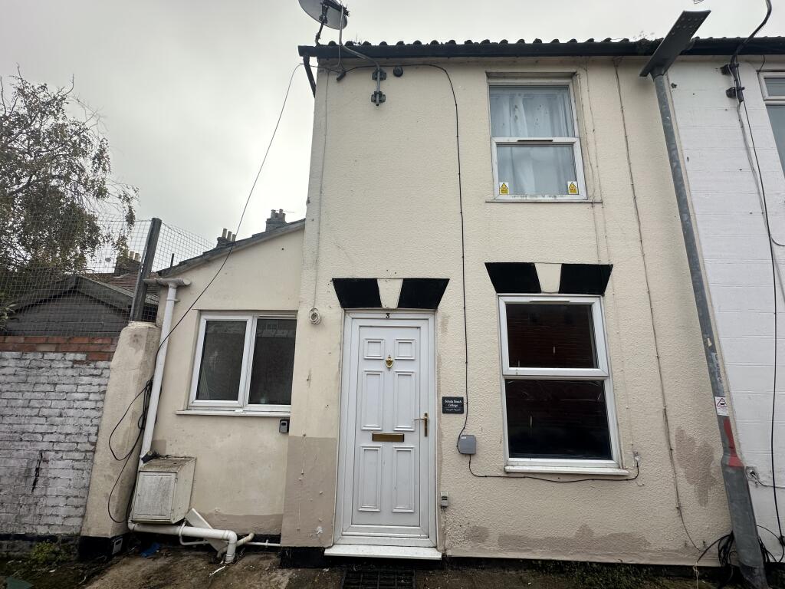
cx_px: 392
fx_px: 317
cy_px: 294
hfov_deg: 102.1
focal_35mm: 14
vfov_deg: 85.7
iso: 40
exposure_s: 1/836
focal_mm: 2.22
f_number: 2.2
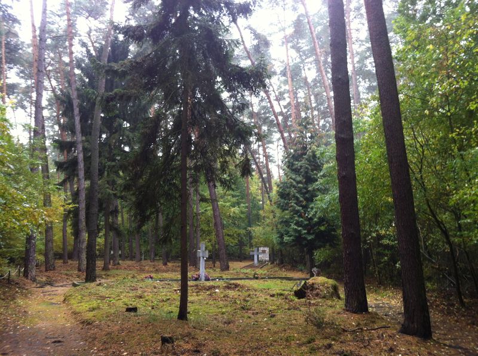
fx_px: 482
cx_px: 239
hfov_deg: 52.7
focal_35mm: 35
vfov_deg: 40.6
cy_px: 178
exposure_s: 1/15
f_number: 2.8
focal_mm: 3.85
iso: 80
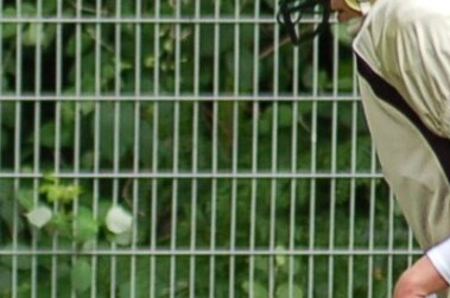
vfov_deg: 1.4
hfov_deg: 2.1
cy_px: 444
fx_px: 11950
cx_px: -793
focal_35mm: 958
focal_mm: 110
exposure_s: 1/1000
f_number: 4.2
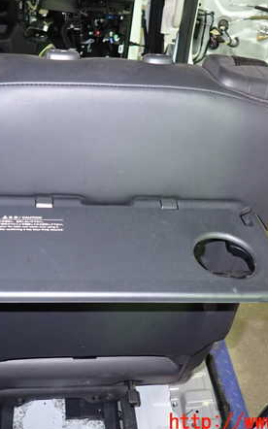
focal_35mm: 36
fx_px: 421
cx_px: 97
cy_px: 216
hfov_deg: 35.1
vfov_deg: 54.0
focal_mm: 4.5
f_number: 2
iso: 320
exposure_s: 1/30
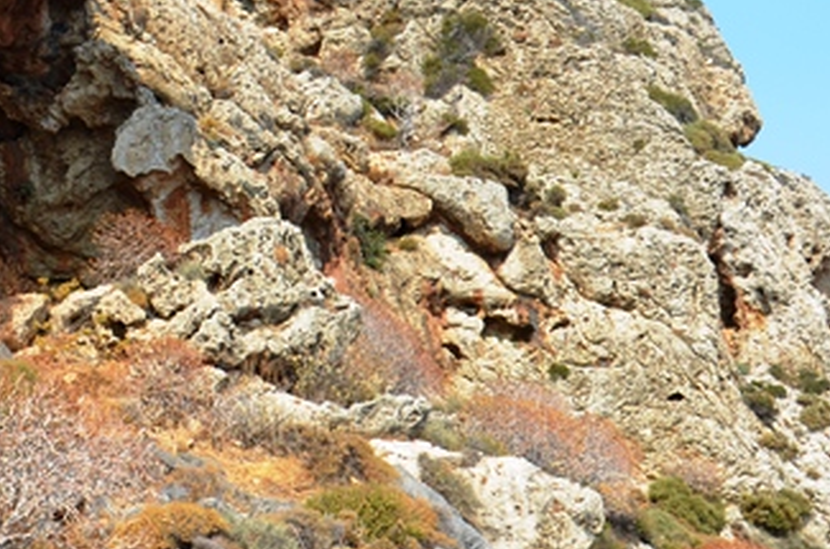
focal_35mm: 85
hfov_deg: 23.3
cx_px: 64
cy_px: -20
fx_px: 1955
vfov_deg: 15.6
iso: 125
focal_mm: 18
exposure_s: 1/250
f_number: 8
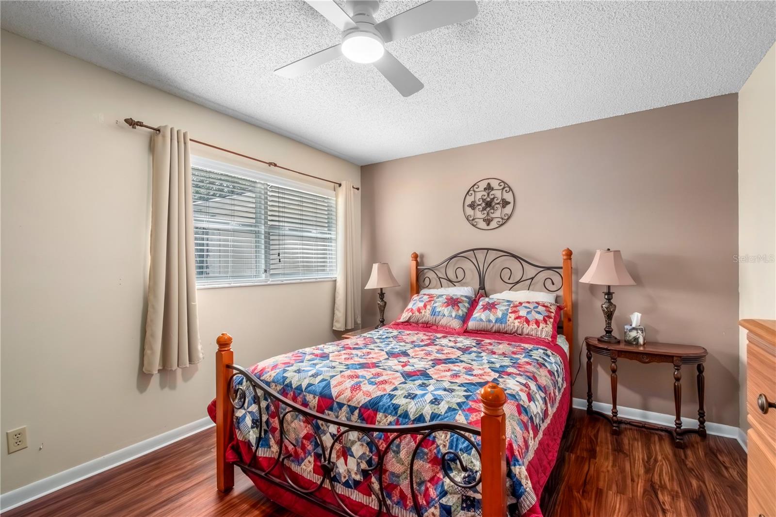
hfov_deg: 100.4
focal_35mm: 15
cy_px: 258
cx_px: 388
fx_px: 323
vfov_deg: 77.3
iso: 250
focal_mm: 10
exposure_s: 1/3
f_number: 9
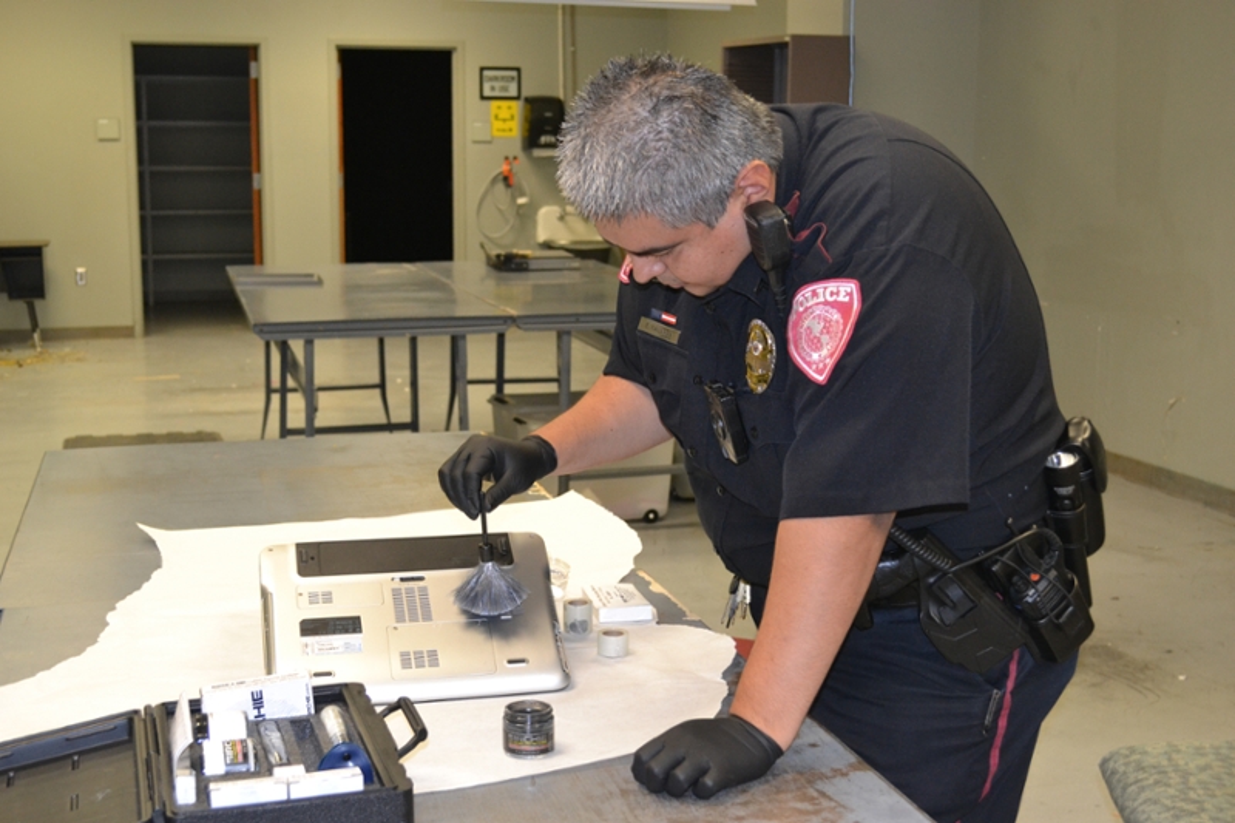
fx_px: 1646
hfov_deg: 41.1
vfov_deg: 28.1
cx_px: 618
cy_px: 412
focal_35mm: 48
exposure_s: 1/60
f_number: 4.8
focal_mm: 32
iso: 1400
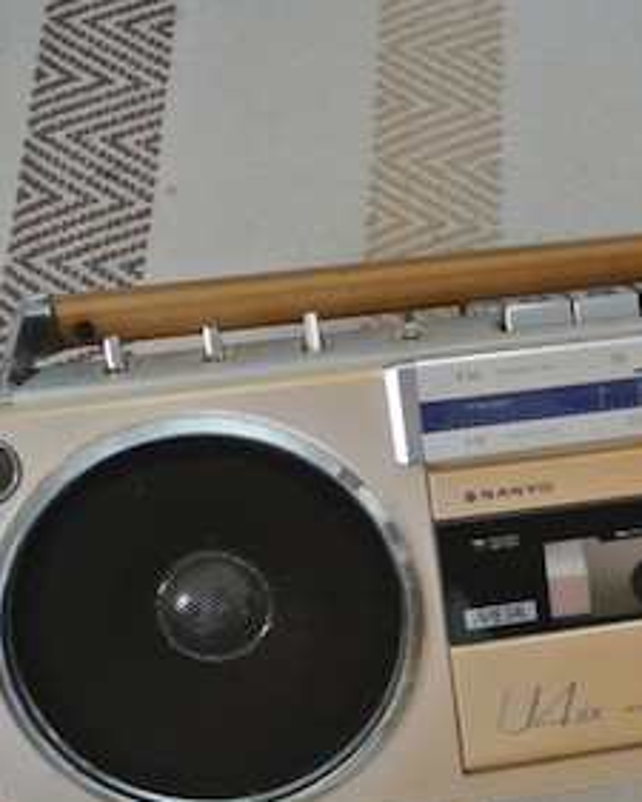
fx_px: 1614
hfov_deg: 21.5
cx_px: 686
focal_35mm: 68
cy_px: 484
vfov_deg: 27.8
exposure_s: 1/30
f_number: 4
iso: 800
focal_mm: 13.1
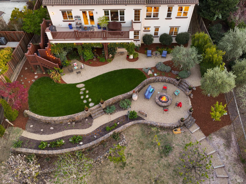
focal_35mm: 24
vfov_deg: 56.8
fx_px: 170
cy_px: 92
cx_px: 123
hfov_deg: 71.6
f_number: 8
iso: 100
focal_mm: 12.29
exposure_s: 1
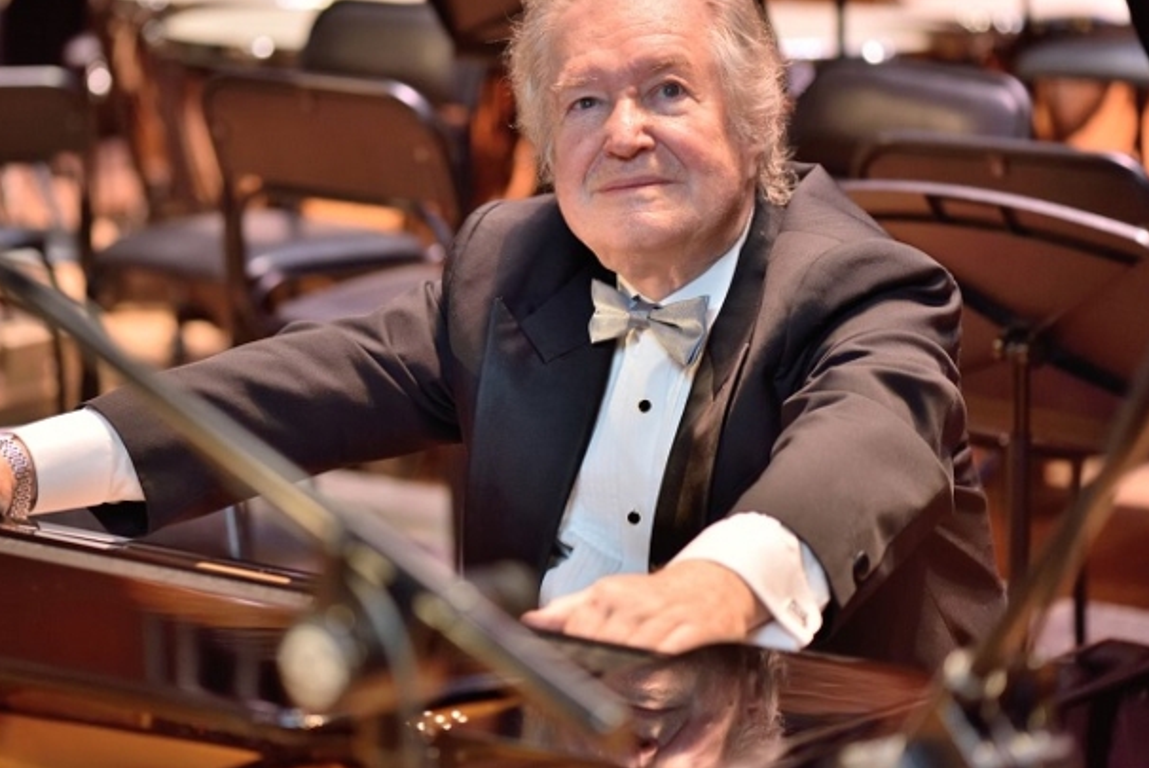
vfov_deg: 10.3
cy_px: 285
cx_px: 497
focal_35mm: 133
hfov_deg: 15.4
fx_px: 4248
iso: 1000
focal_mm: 105
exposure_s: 1/200
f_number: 3.5
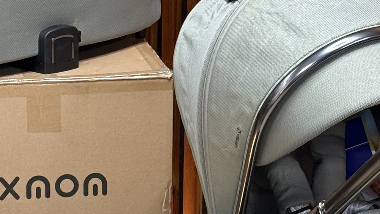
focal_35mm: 165
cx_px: 156
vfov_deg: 7.3
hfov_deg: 13.0
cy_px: 219
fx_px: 1663
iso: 250
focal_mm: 6.76
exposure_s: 1/50
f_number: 1.78
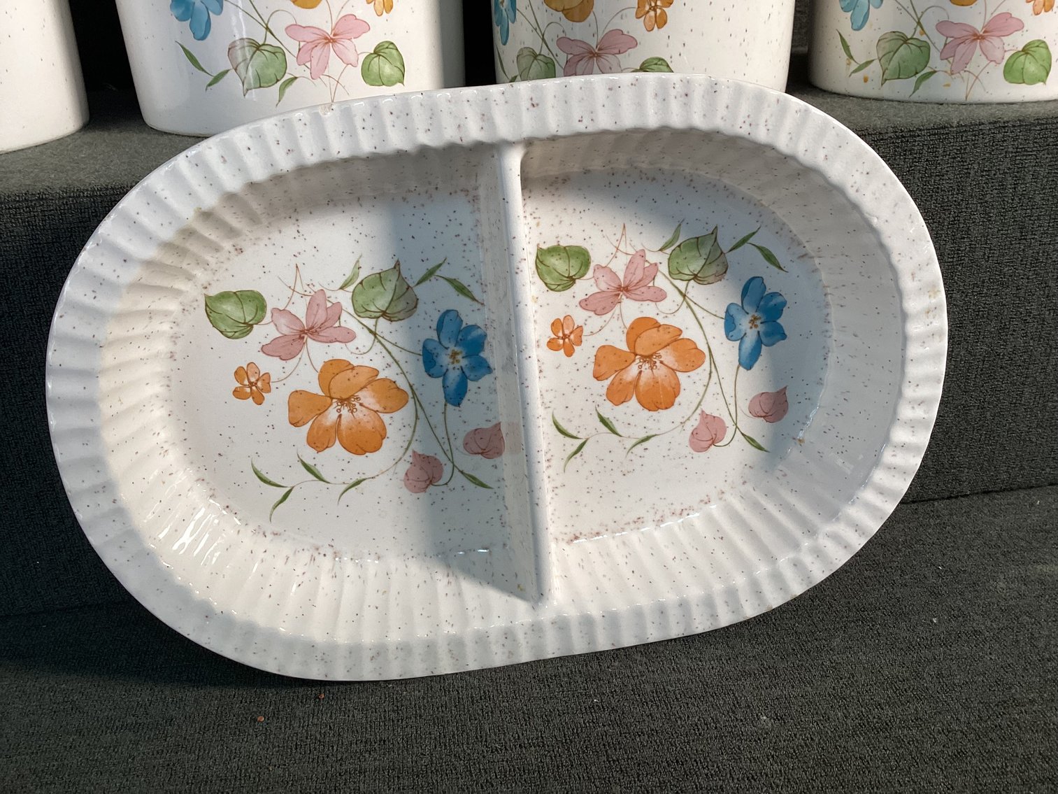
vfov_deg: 45.4
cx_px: 529
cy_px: 397
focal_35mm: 31
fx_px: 948
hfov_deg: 58.3
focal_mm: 3.3
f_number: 2.4
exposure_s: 1/60
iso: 64
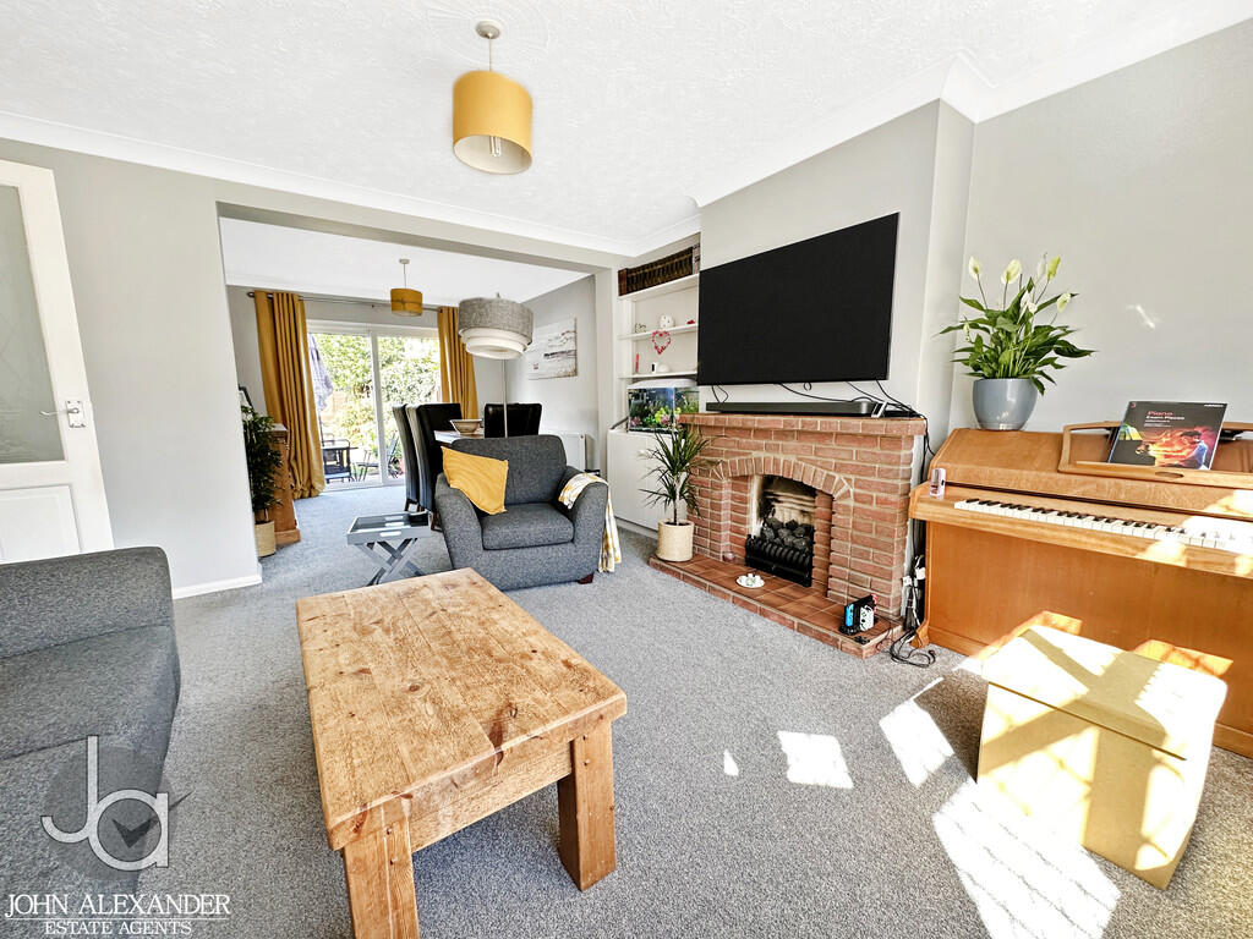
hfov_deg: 102.1
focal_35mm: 14
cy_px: 470
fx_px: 507
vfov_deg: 85.7
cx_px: 626
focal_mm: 2.22
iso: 250
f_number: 2.2
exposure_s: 1/99
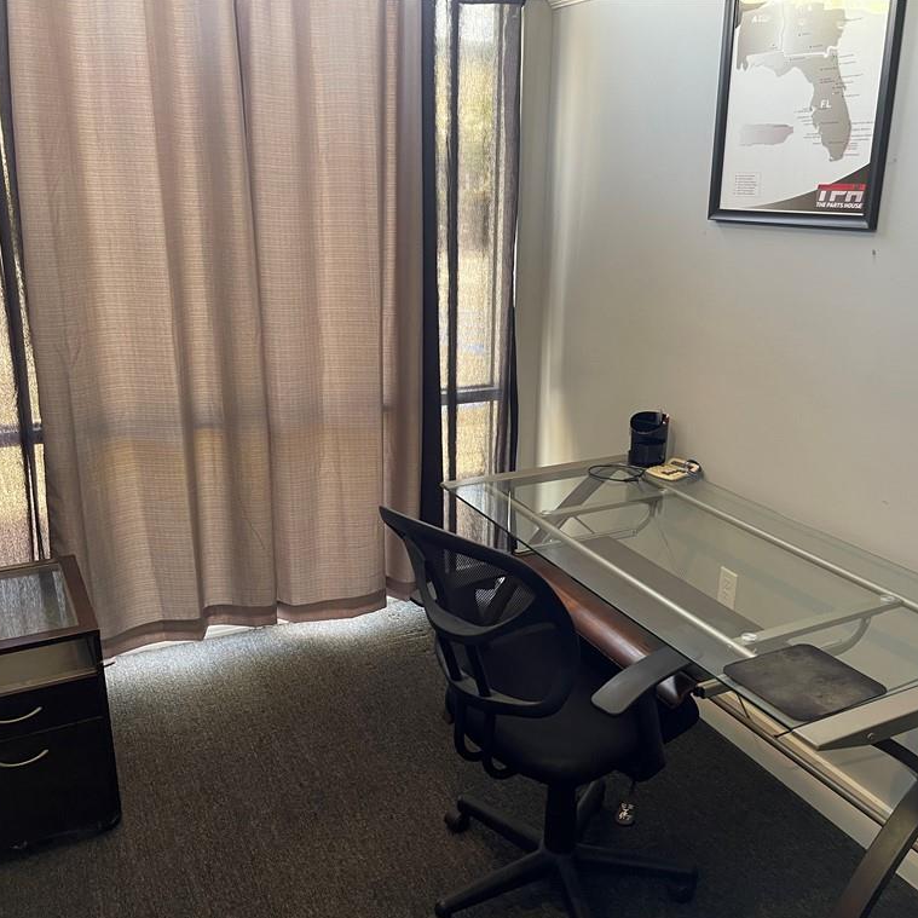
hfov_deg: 52.4
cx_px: 503
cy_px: 462
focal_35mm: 31
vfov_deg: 52.5
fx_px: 930
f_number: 1.6
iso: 160
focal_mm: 5.1
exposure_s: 1/60
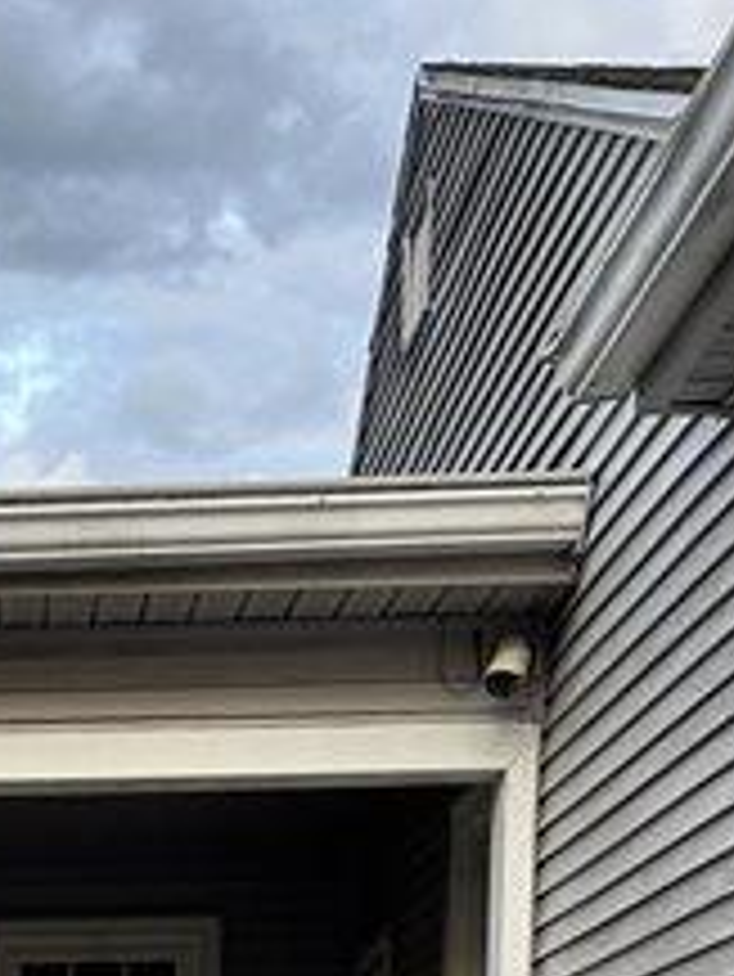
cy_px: 1493
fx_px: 2401
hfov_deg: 16.7
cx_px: -135
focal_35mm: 85
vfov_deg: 19.7
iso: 64
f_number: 1.78
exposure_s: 1/128
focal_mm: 6.86
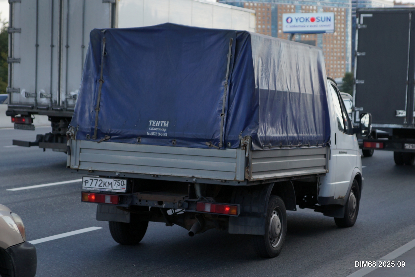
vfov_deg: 27.0
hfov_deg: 39.6
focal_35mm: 50
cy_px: 138
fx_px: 577
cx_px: 208
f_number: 2.8
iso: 200
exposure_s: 1/1000
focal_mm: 50
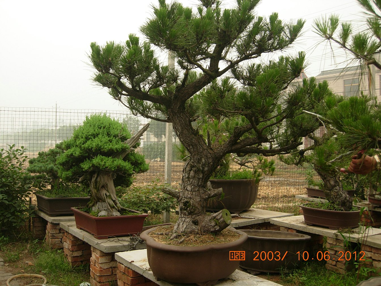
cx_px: 190
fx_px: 396
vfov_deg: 39.6
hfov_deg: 51.4
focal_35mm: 36
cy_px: 143
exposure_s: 1/95.8
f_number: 3.4
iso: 50
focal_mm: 7.5
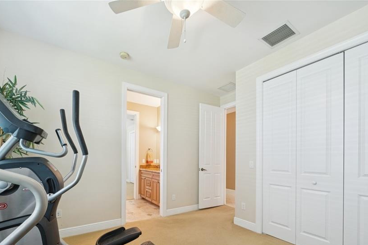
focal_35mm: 15
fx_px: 153
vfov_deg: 75.9
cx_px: 170
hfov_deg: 100.2
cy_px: 153
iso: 400
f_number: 10
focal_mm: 12
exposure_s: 1/1.67
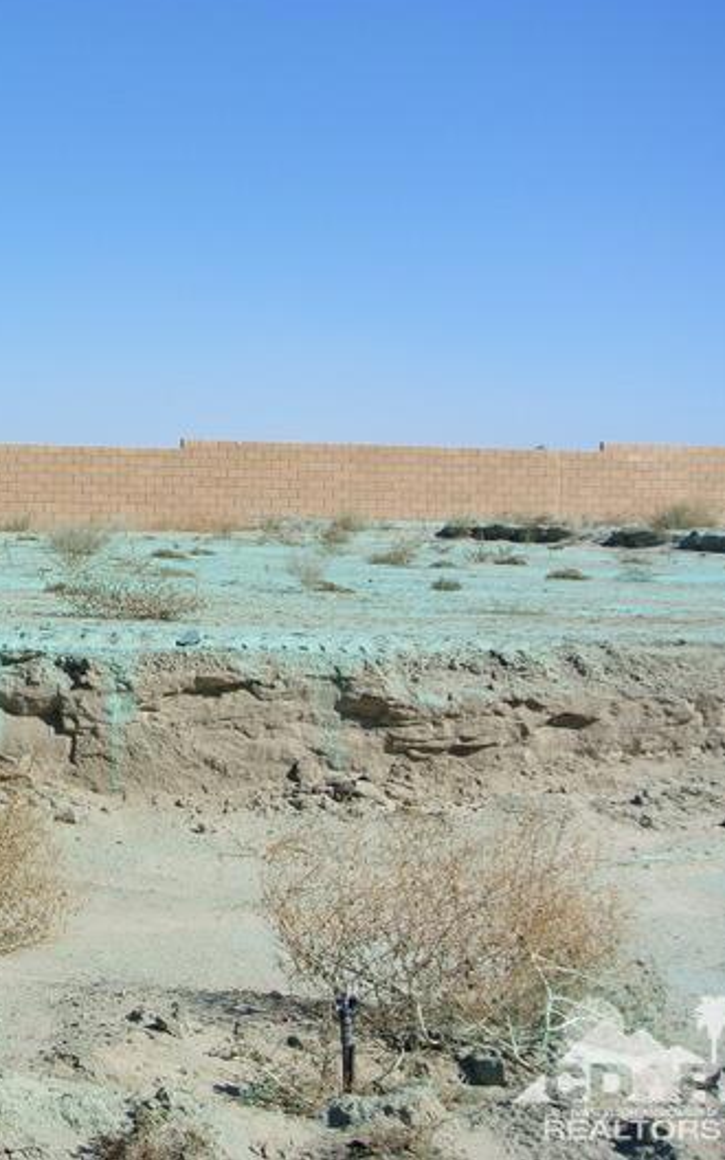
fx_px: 2055
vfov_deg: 31.5
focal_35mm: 65
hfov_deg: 19.1
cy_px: 573
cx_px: -86
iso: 100
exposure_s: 1/800
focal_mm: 15.7
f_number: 5
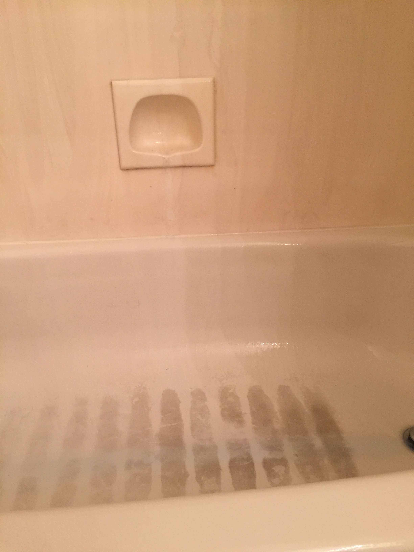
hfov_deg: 48.2
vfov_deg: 61.7
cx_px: 207
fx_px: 462
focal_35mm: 29
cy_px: 276
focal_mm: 4.15
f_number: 2.2
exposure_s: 1/15
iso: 64
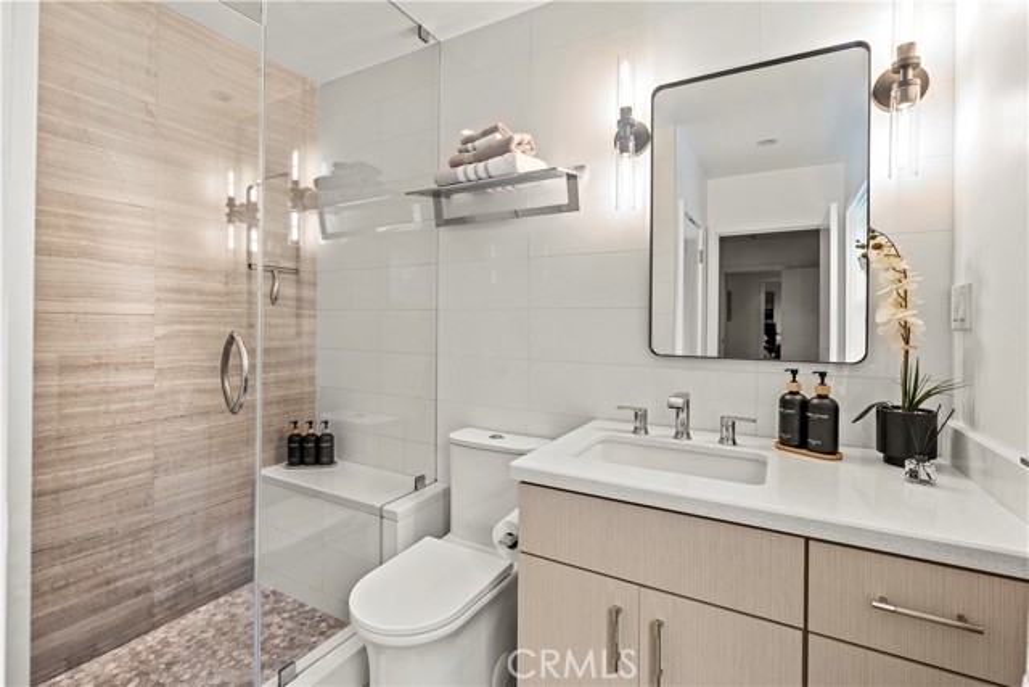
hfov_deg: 96.7
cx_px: 514
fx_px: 457
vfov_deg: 73.8
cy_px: 344
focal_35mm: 16
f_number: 7.1
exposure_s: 1/3
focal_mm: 16
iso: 100
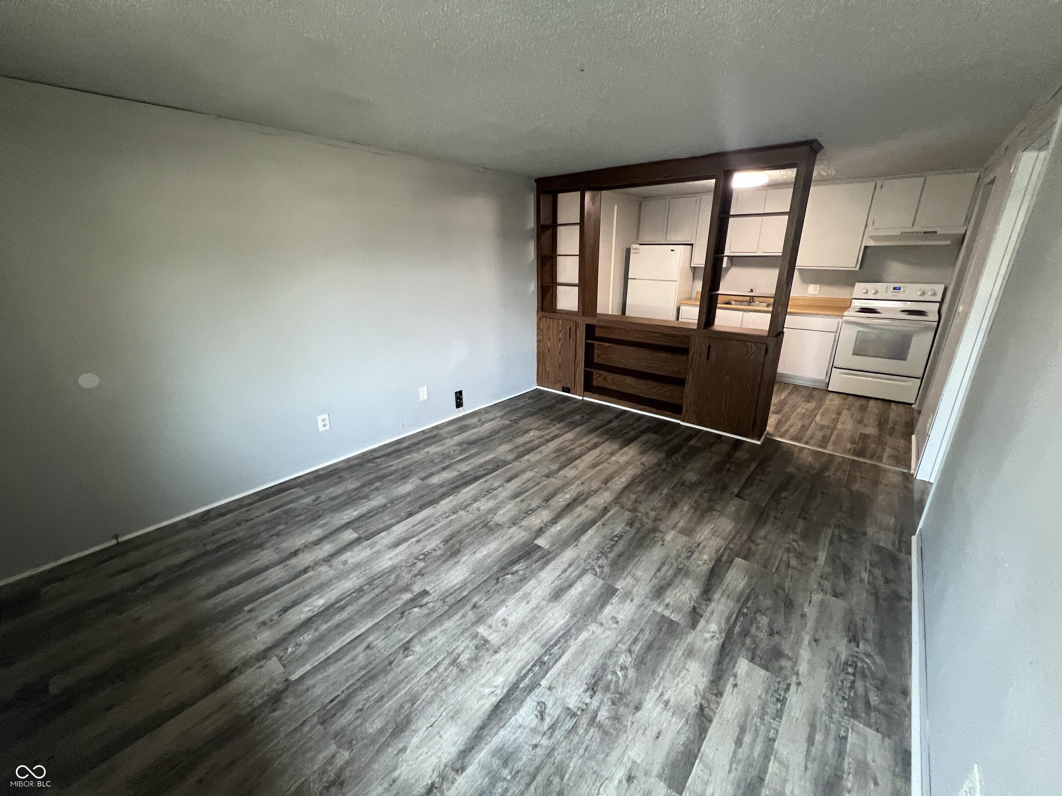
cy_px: 398
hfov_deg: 106.2
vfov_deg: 89.9
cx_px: 531
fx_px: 399
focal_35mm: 13
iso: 320
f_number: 1.8
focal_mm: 1.57
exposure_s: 1/60
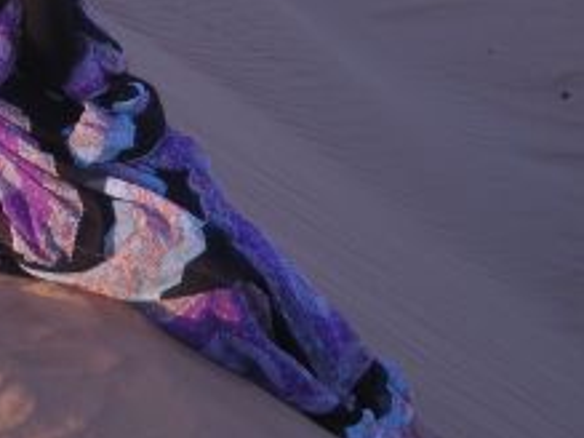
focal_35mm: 126
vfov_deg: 11.6
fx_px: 2125
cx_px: 80
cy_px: -47
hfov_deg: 15.5
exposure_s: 1/112
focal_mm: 8.8
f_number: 3.3
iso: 50
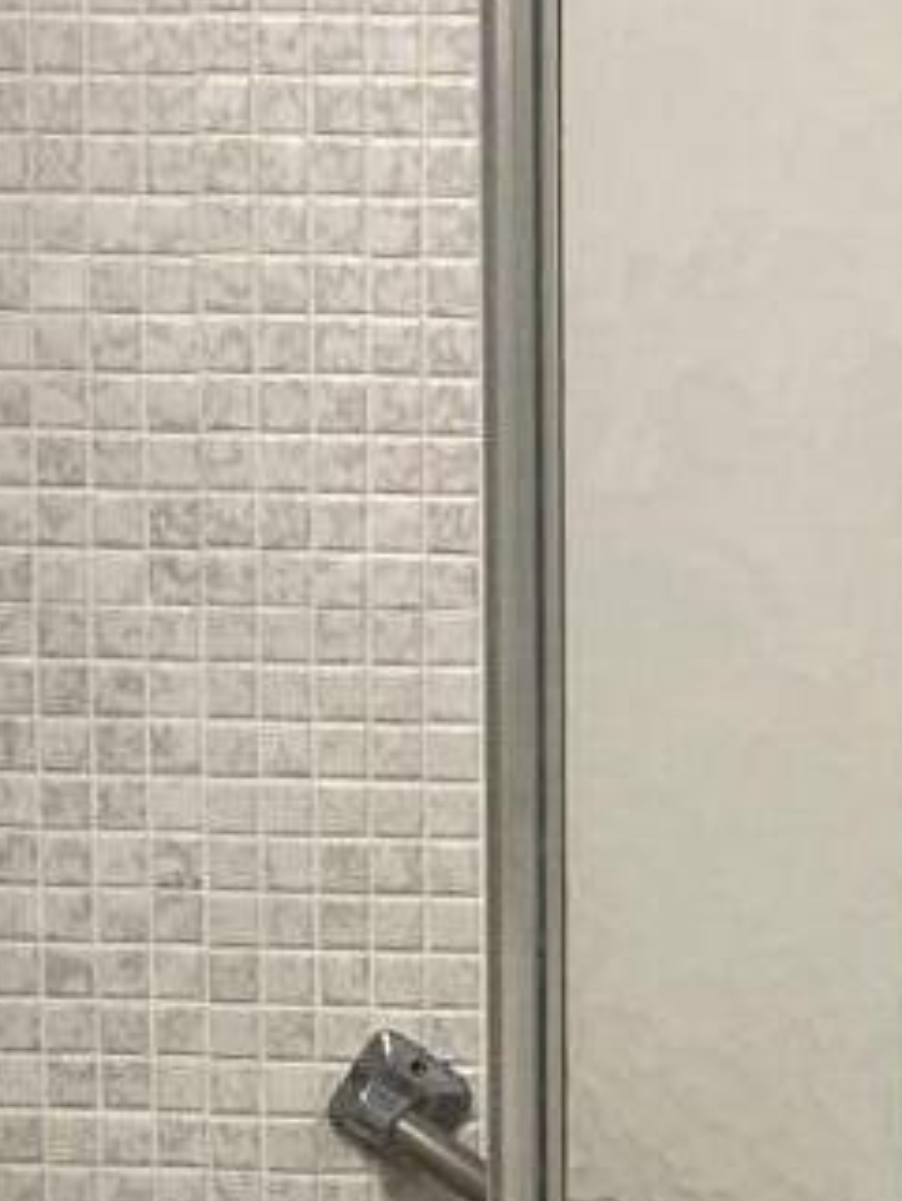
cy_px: 1736
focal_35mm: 162
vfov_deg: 11.7
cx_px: 861
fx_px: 5625
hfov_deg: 9.1
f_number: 1.8
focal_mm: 4.25
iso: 100
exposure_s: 1/120
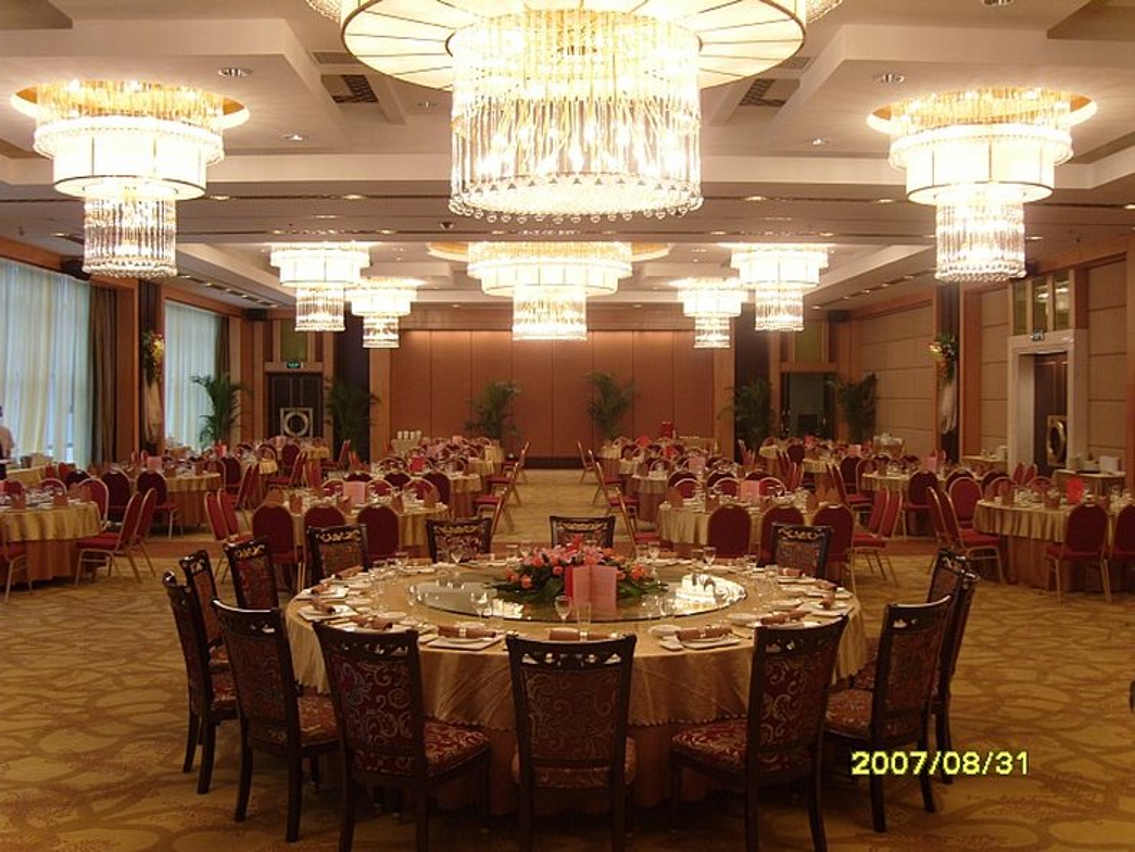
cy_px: 426
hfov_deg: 52.6
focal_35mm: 35
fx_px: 1148
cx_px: 568
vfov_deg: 40.7
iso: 100
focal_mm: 7.4
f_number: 2.8
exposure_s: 1/30
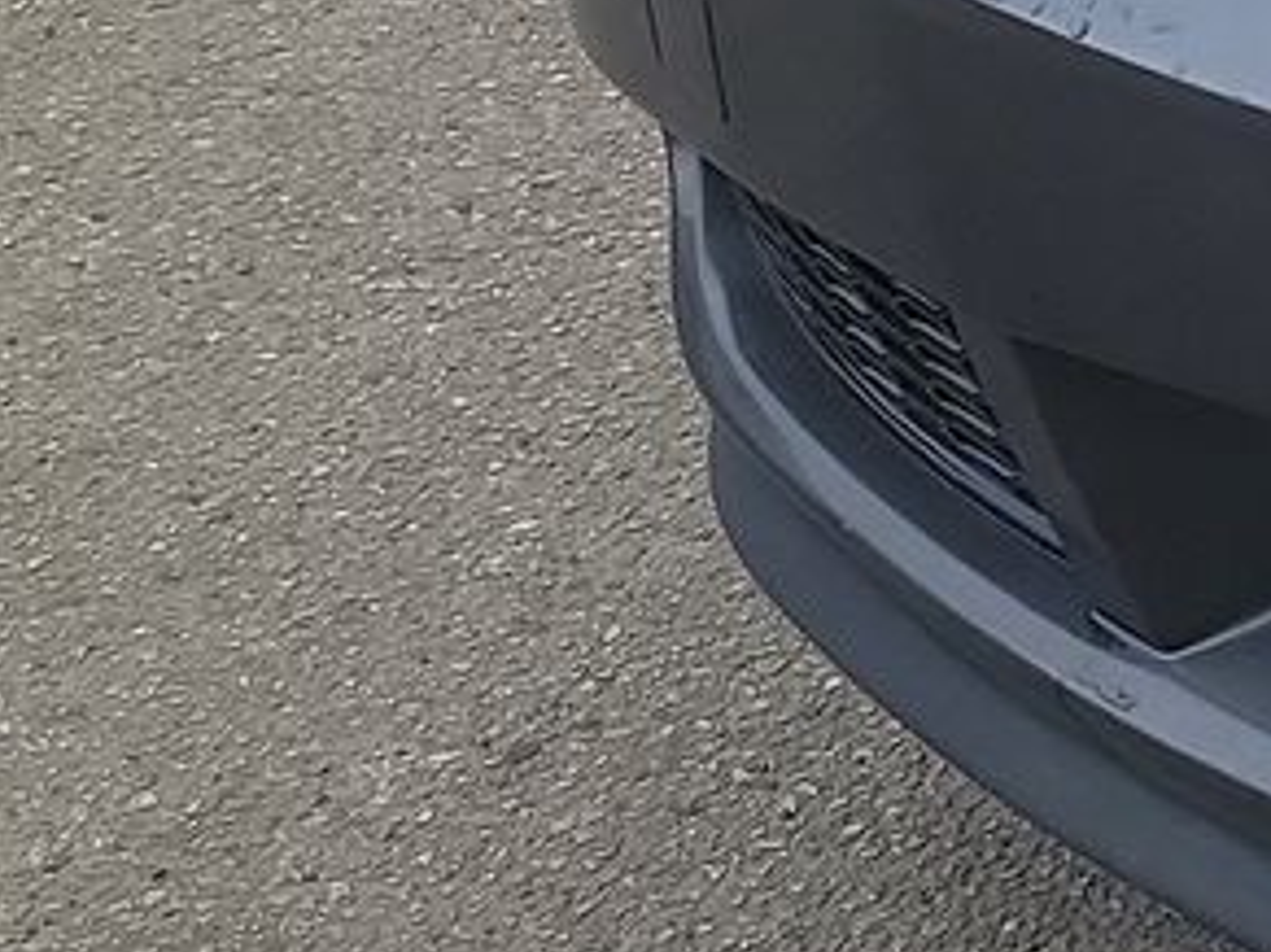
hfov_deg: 12.2
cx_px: 2953
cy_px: -908
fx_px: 4845
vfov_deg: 10.4
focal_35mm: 132
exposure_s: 1/119
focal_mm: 6.7
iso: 61
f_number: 1.8
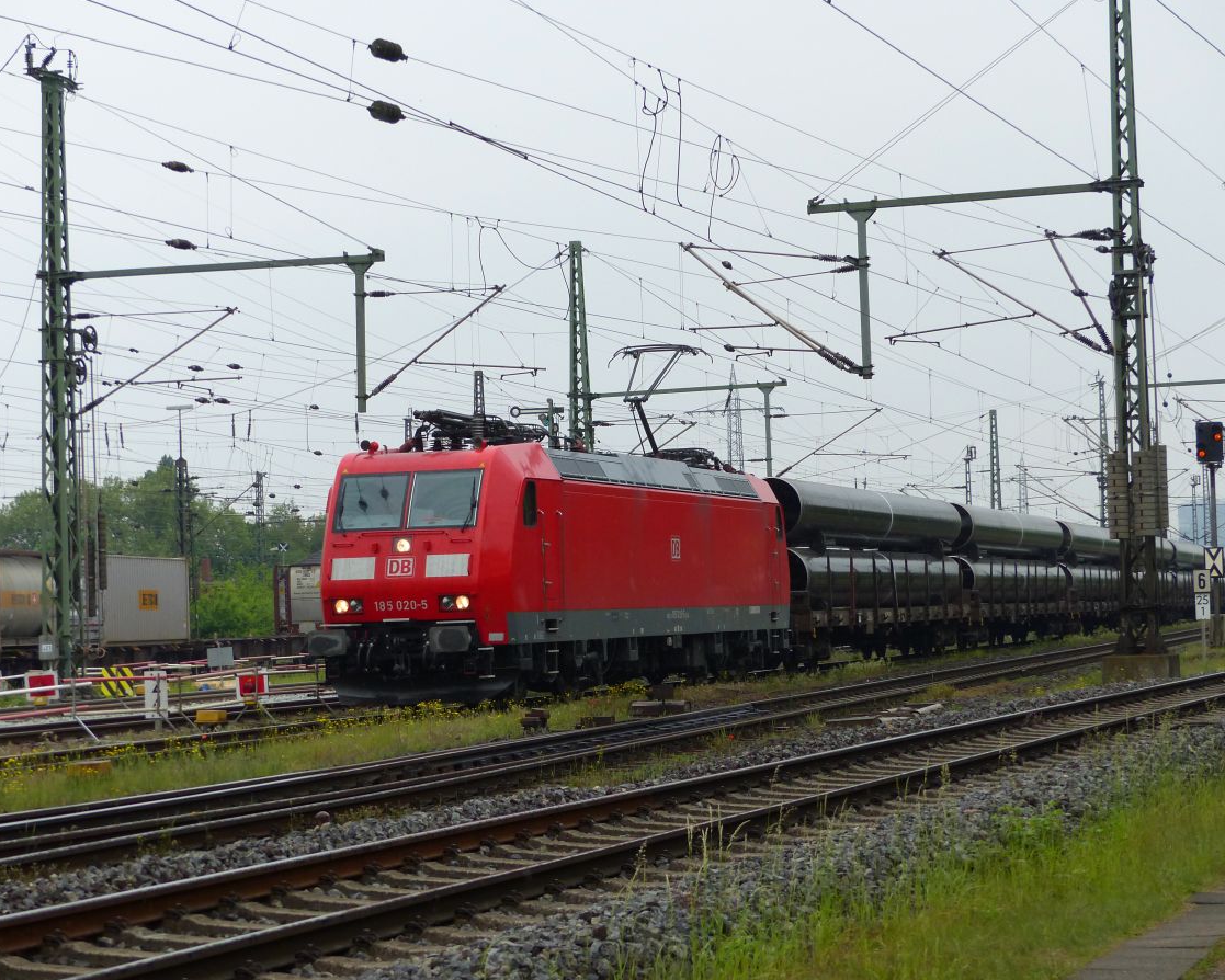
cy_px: 491
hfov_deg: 22.0
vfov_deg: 17.7
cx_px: 602
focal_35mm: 87
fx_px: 3155
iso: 200
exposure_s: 1/500
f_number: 2.8
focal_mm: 15
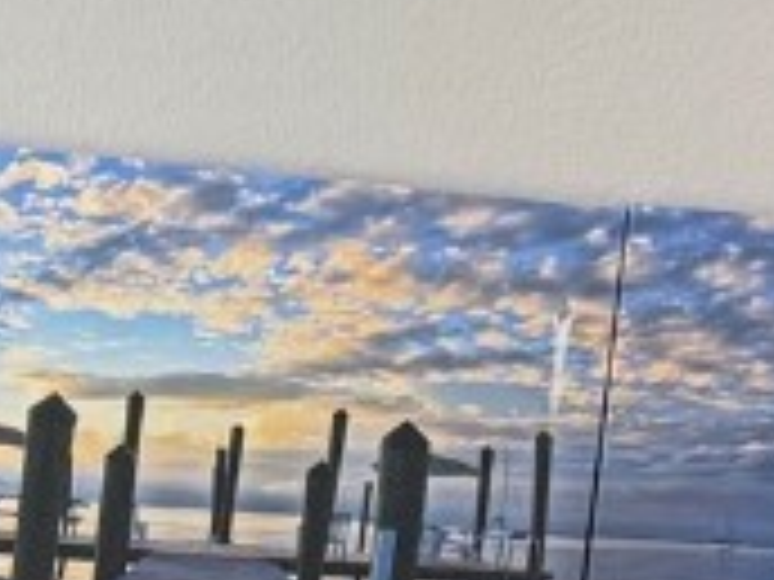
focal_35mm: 143
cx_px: -315
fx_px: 3197
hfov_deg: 13.2
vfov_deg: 9.1
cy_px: 1511
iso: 200
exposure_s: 1/120
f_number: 1.78
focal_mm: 6.76
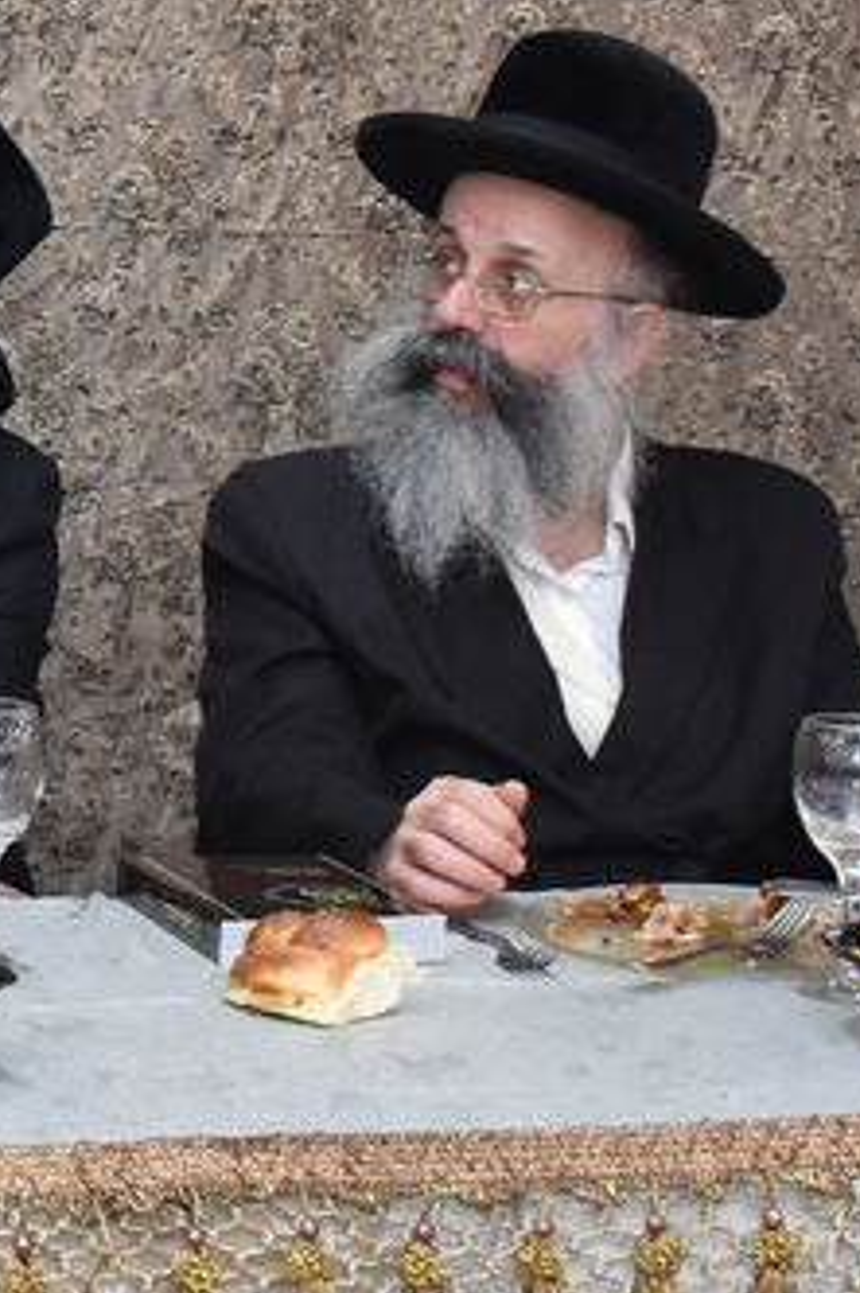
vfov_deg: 17.6
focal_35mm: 114
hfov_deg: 10.8
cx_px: -969
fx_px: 4089
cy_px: 64
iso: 1250
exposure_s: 1/125
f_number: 5.6
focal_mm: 18
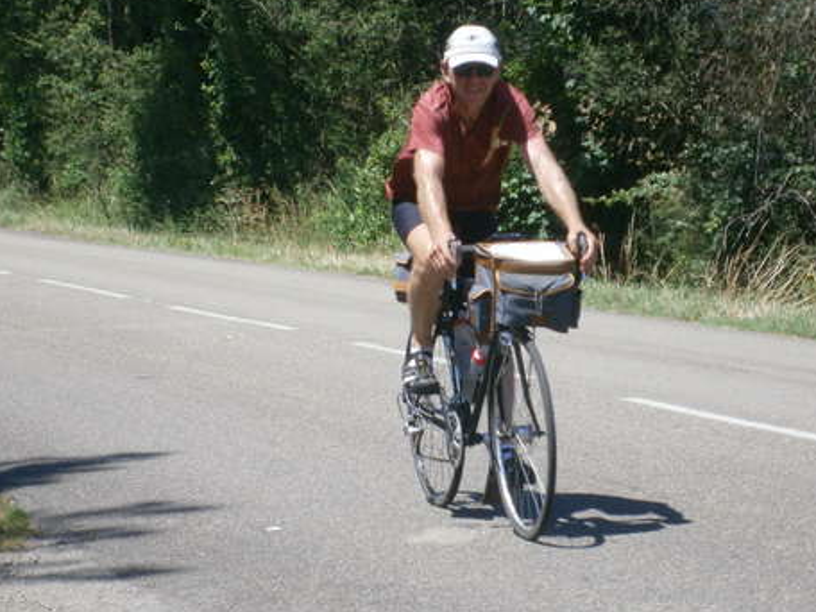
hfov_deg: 13.5
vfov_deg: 10.2
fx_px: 3442
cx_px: 435
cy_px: 347
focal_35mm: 146
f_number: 5.8
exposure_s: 1/250
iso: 100
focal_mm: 19.6
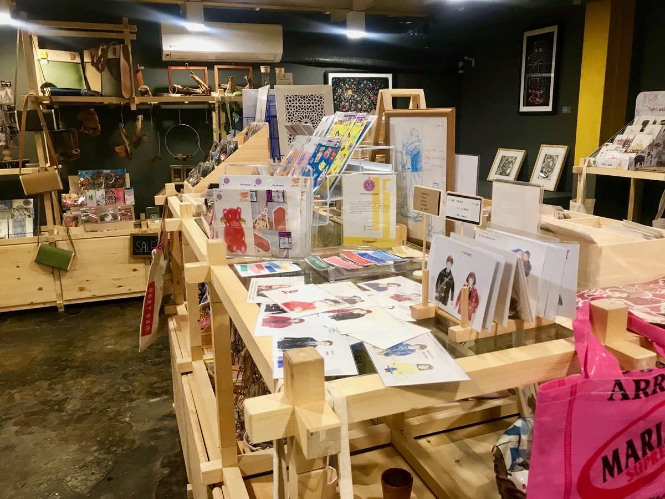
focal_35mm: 28
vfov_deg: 49.7
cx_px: 332
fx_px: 538
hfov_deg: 63.4
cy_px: 250
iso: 50
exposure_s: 1/17
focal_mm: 3.99
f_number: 1.8
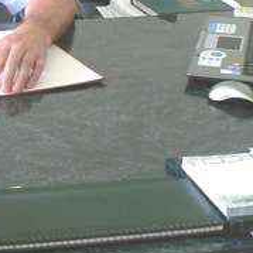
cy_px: 10
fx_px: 810
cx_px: -81
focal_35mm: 98
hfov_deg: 16.7
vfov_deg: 17.4
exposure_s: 1/30
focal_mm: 6
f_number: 2.8
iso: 200
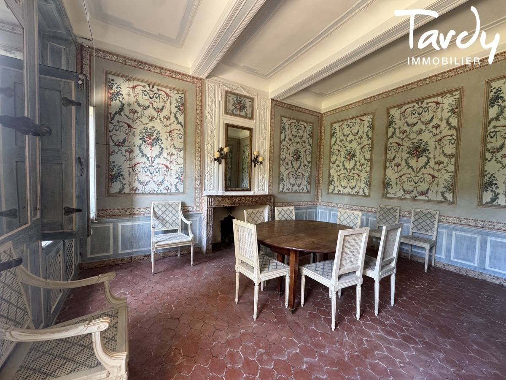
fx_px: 205
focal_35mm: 14
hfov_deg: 102.1
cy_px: 190
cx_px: 253
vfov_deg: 85.7
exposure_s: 1/99
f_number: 2.2
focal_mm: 2.22
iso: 320
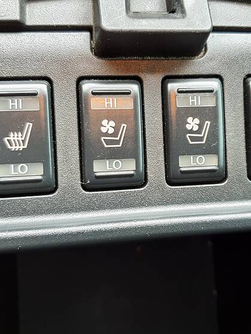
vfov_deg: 50.1
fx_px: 357
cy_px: 160
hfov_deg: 38.5
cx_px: 153
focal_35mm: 37
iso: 80
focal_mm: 4.3
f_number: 1.5
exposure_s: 1/8
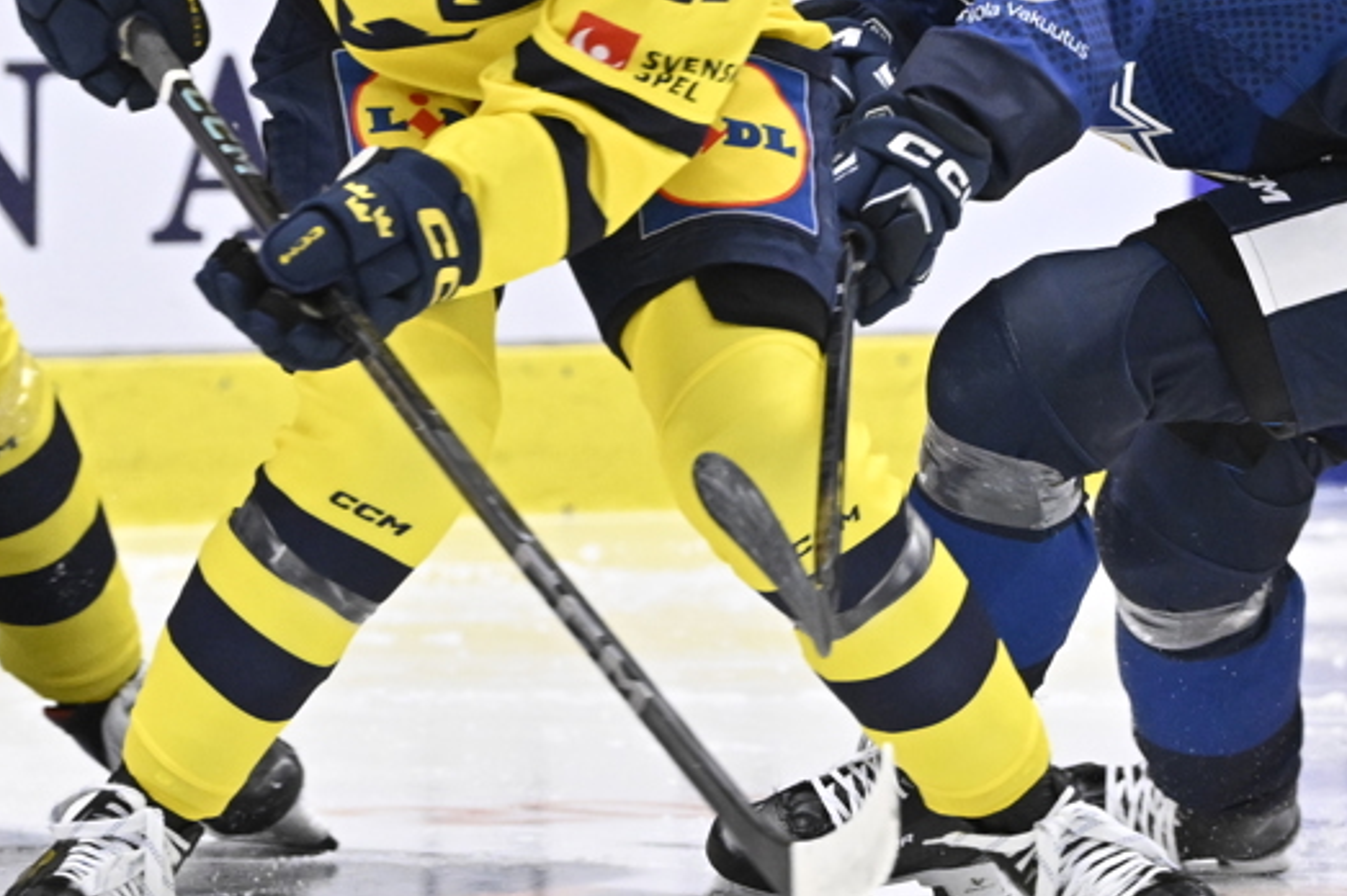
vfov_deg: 2.1
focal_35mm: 650
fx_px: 24305
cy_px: 57
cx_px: 760
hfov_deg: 3.2
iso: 2500
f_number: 4
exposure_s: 1/800
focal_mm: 250
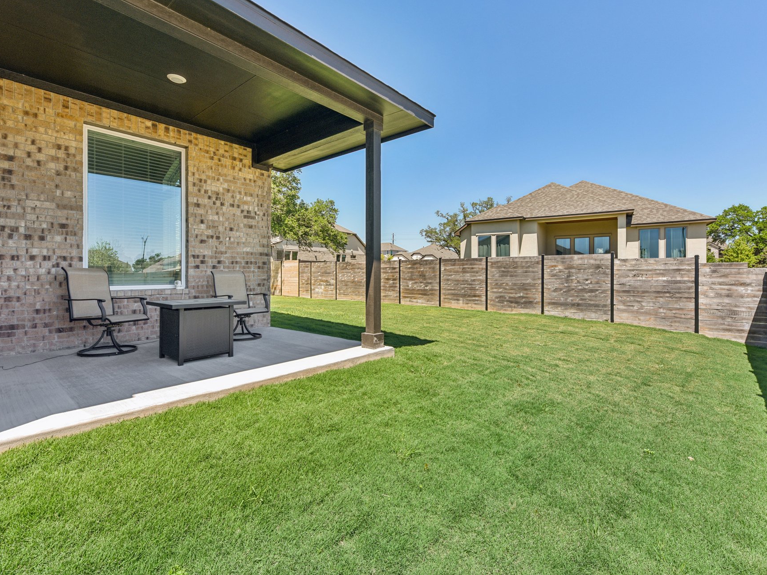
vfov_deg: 78.1
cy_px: 274
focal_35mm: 16
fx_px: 354
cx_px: 388
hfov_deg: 94.5
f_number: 8
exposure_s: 1/200
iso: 100
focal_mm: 14
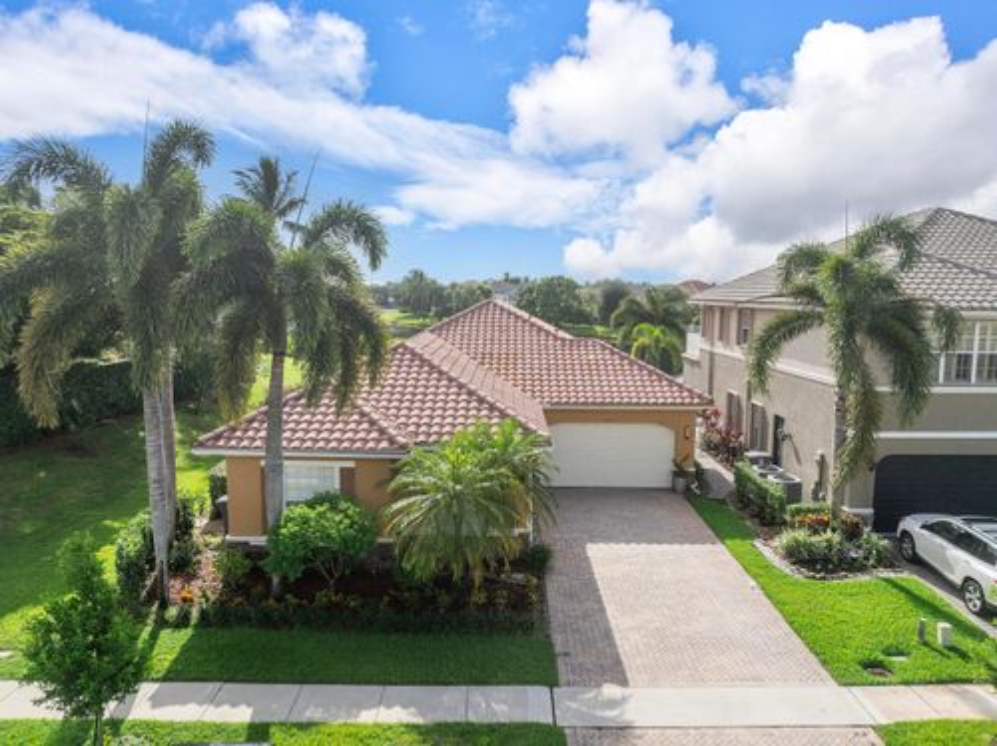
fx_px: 691
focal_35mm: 24
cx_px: 498
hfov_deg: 71.6
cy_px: 373
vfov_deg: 56.7
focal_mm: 12.29
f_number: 2.8
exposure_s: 1/5000
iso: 190
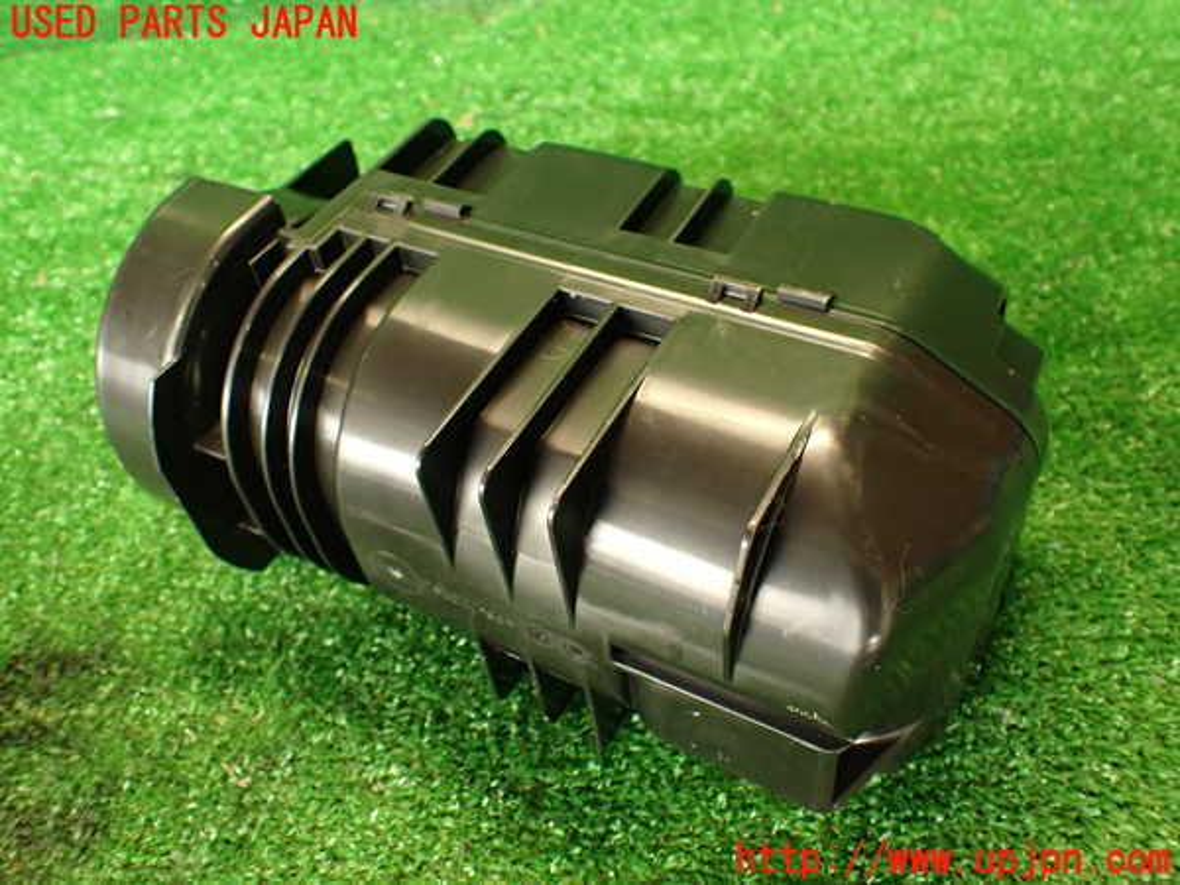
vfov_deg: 46.8
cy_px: 442
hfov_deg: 60.0
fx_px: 1023
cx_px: 590
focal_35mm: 30
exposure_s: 1/30
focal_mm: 5.4
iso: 320
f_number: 2.3
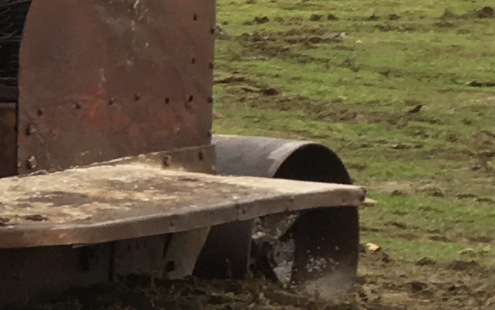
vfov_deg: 6.9
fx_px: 2564
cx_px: -544
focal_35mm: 190
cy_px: 217
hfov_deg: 10.1
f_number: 2.2
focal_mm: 4.15
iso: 32
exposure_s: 1/100
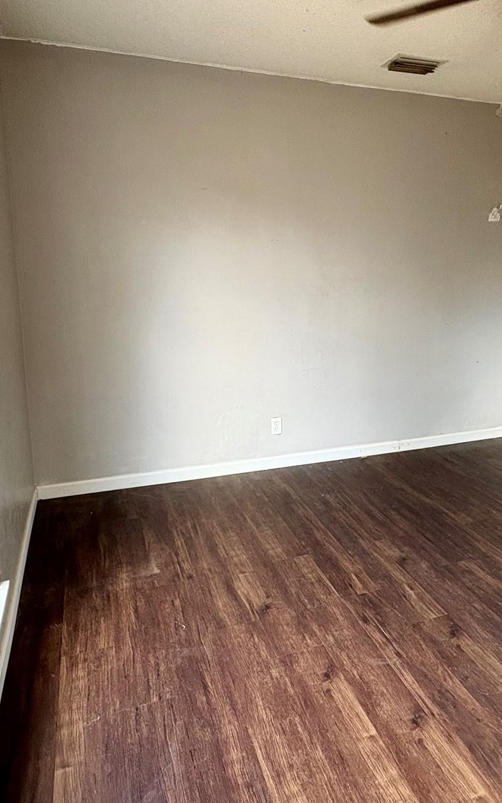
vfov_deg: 74.5
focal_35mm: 24
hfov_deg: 50.9
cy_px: 349
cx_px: 281
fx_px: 525
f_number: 2.2
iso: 160
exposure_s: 1/120
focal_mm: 2.22
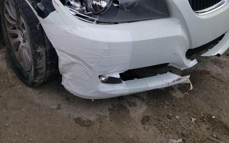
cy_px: 24
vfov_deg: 30.3
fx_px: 256
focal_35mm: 41
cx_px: 83
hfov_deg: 47.7
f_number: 1.5
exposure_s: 1/714
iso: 50
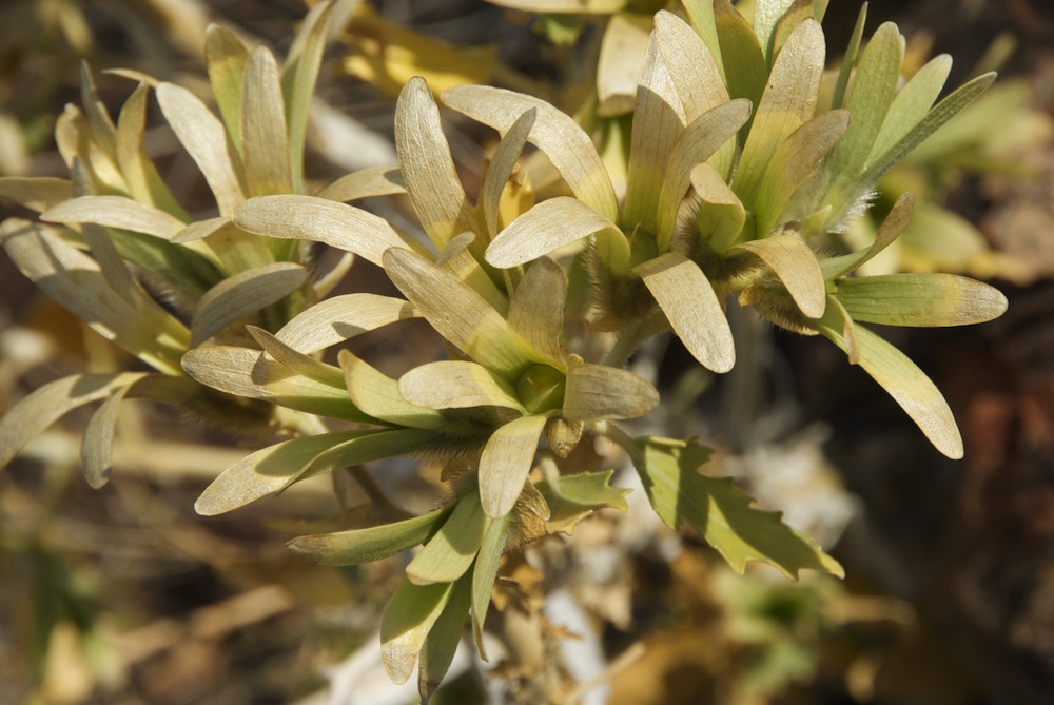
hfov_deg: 6.9
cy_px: 352
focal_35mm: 300
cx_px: 527
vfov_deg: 4.6
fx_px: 8792
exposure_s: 1/160
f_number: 14
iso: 200
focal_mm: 200
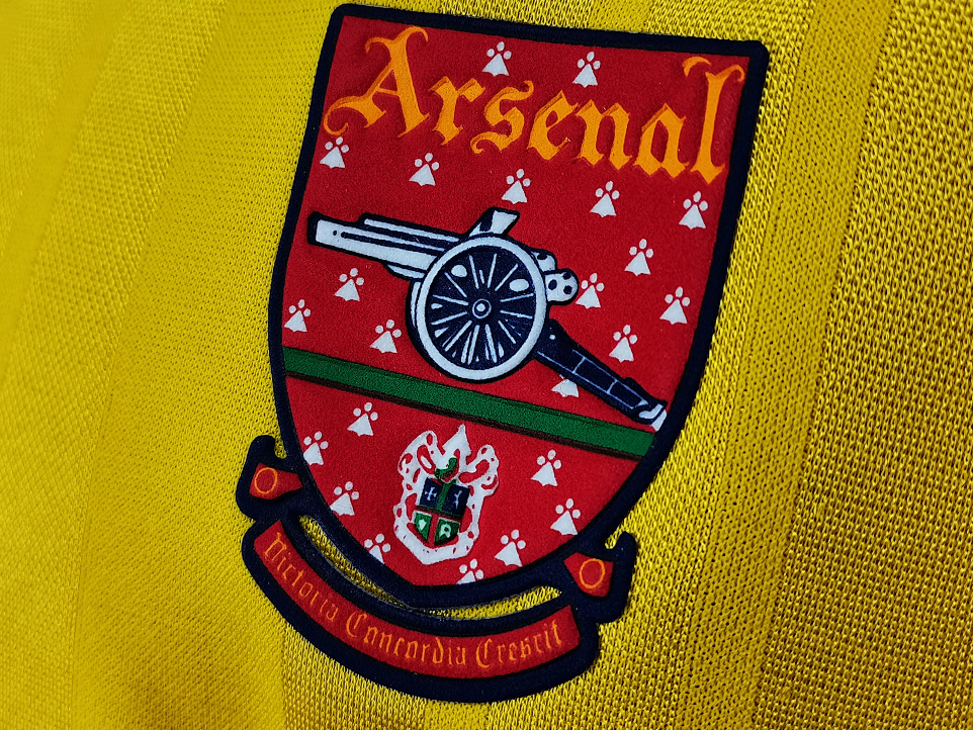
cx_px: 474
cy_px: 346
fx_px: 1546
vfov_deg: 26.6
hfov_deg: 34.9
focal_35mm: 55
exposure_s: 1/120
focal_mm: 5.58
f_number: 1.8
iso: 160
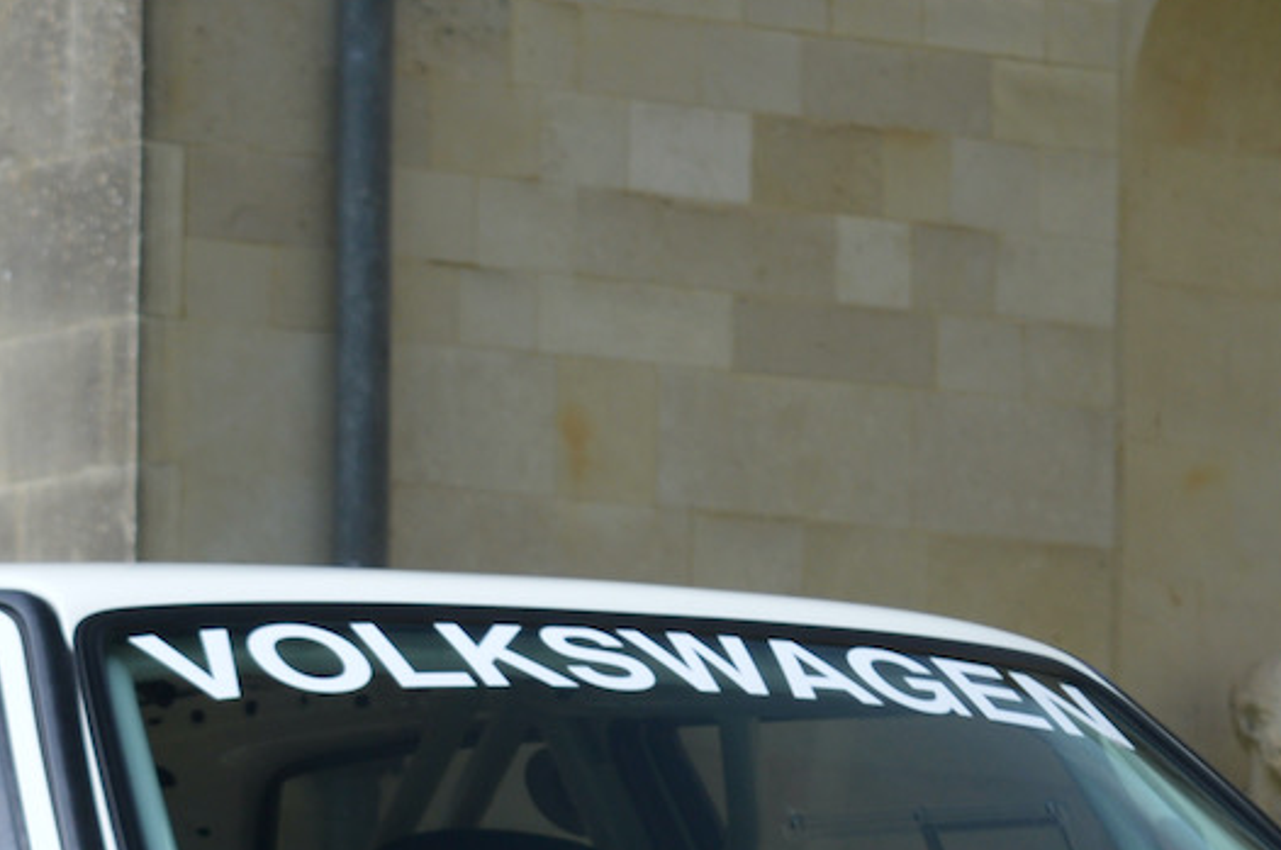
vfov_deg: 5.0
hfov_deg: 7.5
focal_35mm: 274
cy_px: 1213
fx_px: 9735
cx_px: 636
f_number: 7.1
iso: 100
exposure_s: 1/200
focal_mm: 48
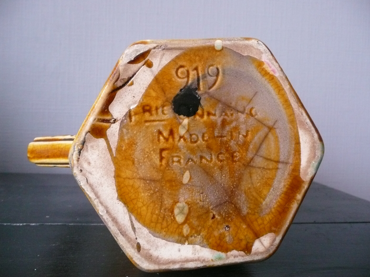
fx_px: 299
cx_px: 185
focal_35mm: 28
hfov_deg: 63.4
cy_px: 138
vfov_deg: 49.7
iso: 400
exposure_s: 1/40
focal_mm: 4.6
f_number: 3.3
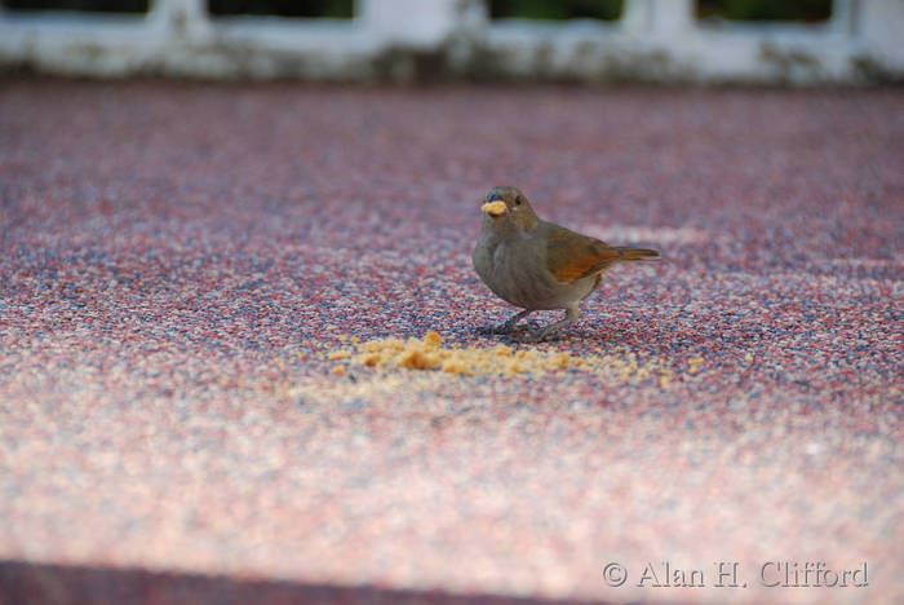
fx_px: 7539
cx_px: 452
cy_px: 302
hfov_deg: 6.9
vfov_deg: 4.6
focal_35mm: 300
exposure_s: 1/100
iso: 100
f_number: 6.3
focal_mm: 200
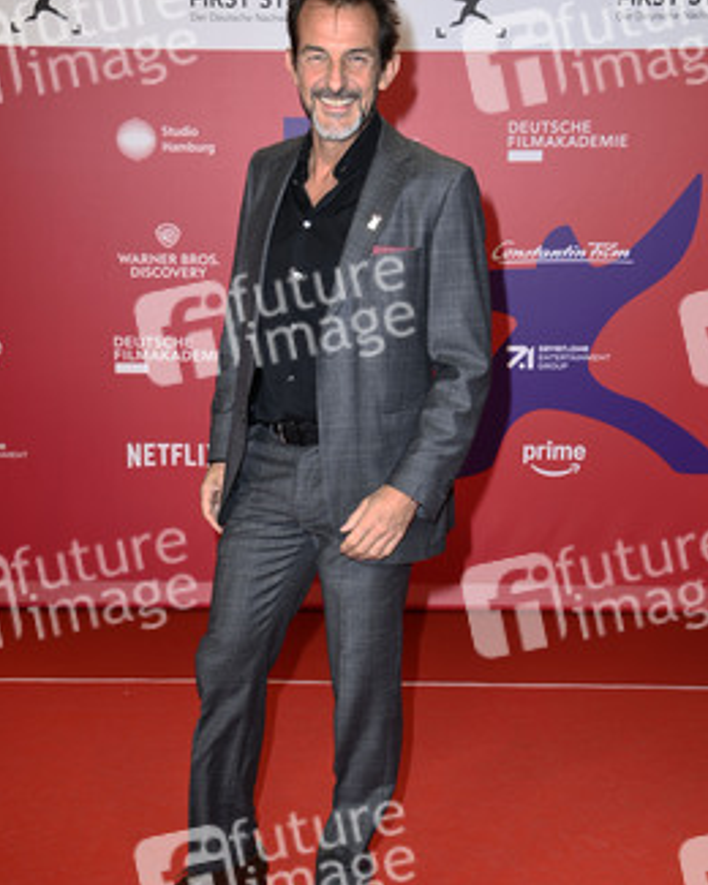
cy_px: 457
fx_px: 1362
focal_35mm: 52
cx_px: 354
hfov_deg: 29.1
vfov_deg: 36.0
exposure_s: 1/250
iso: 640
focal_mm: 45
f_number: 5.6
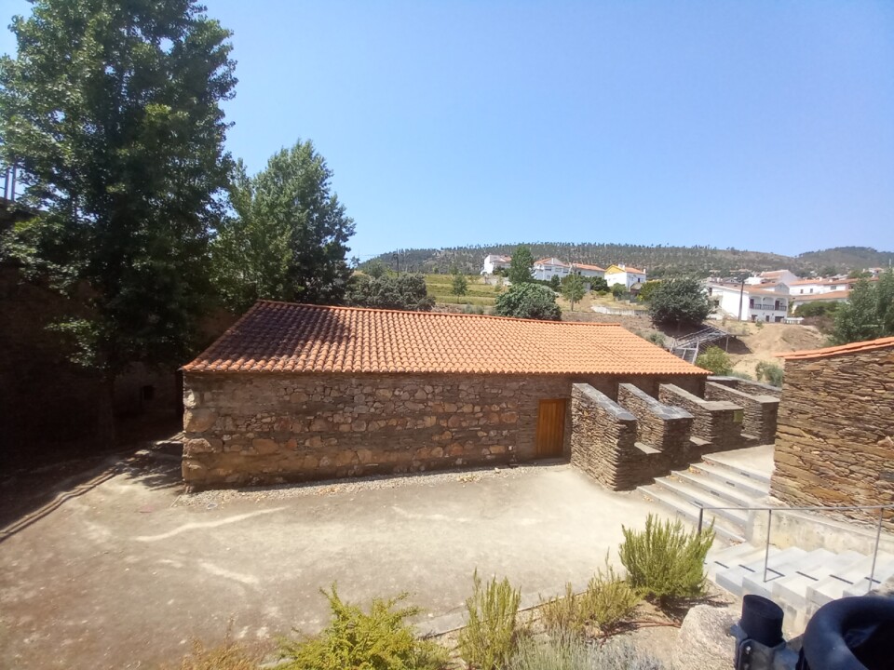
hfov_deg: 106.2
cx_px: 447
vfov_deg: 89.9
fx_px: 336
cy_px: 335
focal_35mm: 13
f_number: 2.2
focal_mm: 1.13
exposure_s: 1/783
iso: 40
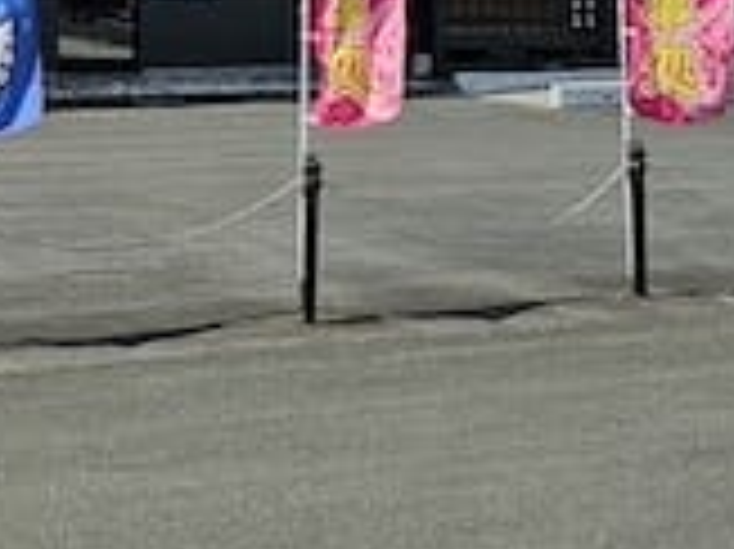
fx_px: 2394
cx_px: 257
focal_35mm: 113
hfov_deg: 17.4
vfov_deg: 12.0
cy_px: -468
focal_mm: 6.3
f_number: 1.7
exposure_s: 1/1005
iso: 10
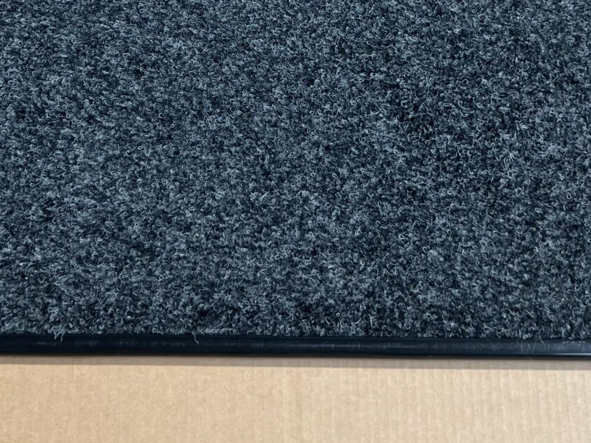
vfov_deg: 22.7
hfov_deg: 30.6
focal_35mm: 63
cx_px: 218
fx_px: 1076
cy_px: 36
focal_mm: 5.7
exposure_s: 1/121
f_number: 1.5
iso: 100
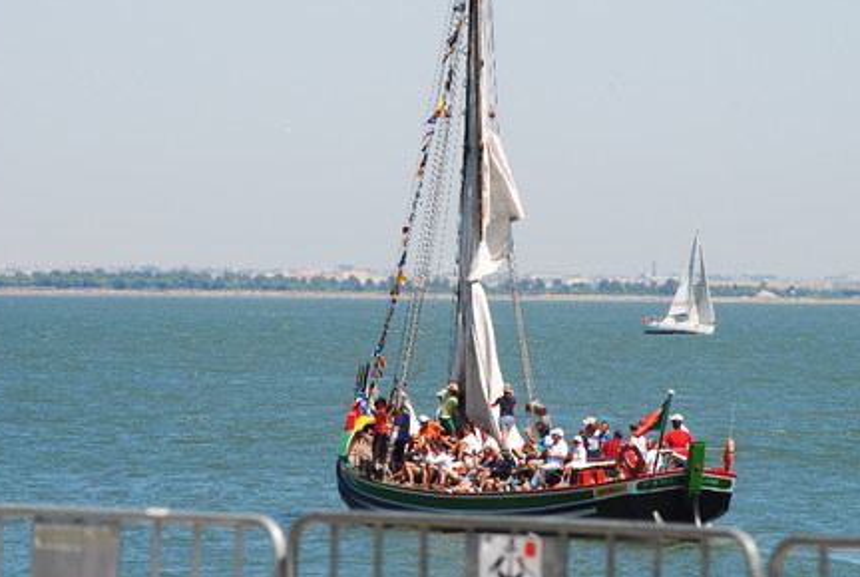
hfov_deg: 5.9
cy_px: 291
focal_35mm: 347
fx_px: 8307
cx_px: 470
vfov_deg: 4.0
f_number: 10
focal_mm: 200
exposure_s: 1/250
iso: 140
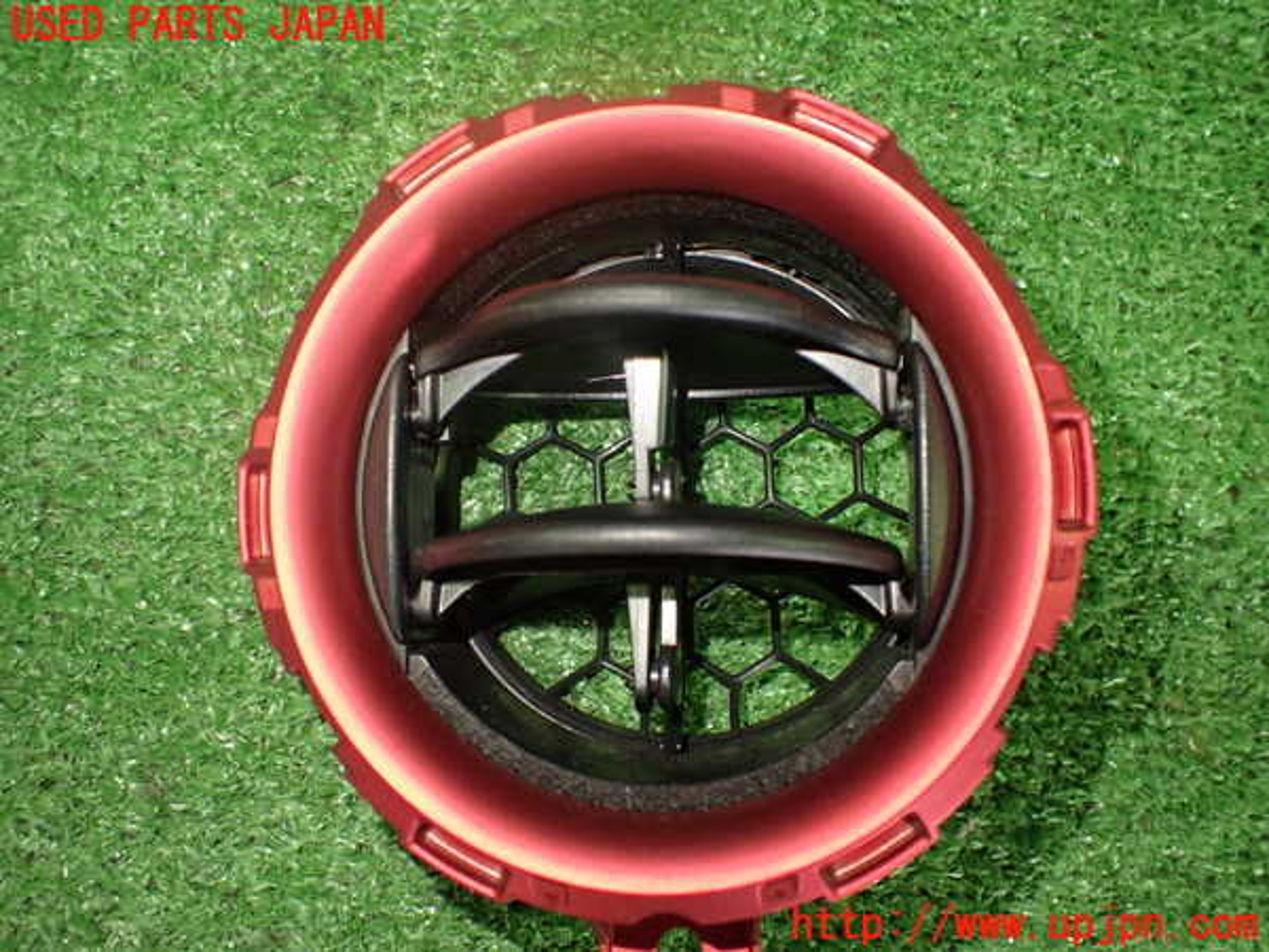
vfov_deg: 46.8
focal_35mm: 30
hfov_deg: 60.0
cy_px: 476
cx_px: 634
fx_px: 1100
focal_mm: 5.4
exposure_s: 1/100
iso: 800
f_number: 2.3
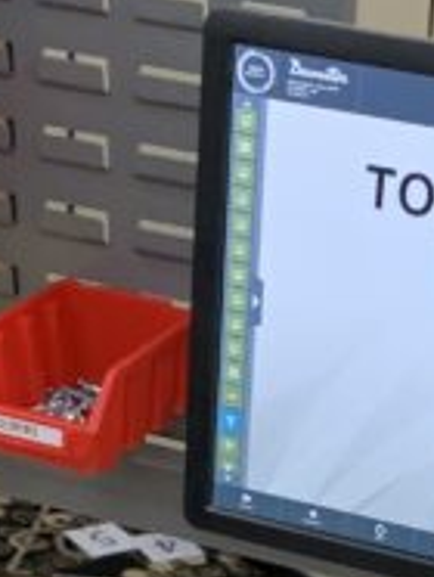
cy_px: 816
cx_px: 326
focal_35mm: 143
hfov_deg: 10.4
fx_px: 2385
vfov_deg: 13.2
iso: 160
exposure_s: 1/60
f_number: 1.8
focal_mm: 4.25
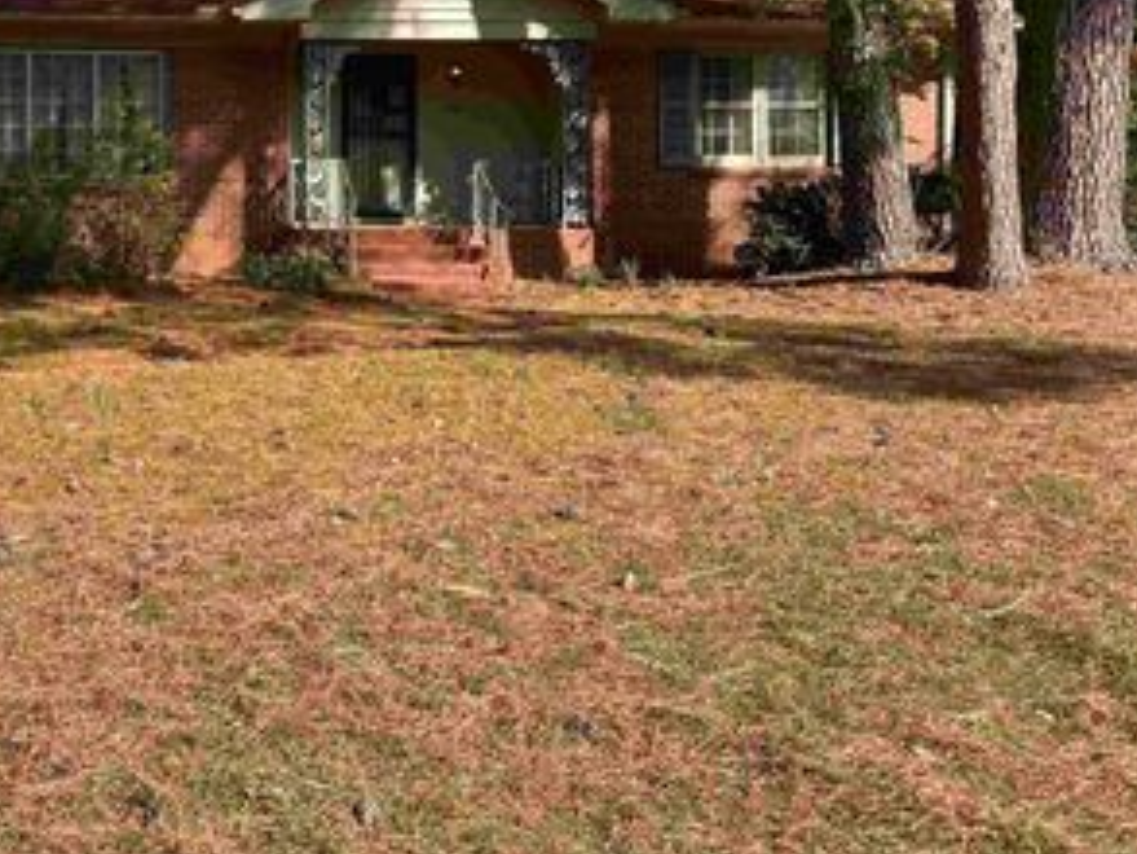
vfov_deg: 34.5
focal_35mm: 41
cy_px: 223
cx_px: 182
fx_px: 1347
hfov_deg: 43.0
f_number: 1.78
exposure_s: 1/2028
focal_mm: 6.86
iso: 80
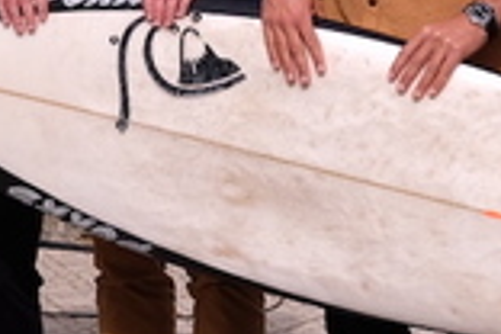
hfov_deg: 8.3
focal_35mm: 247
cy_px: 0
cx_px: 462
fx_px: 3437
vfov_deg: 5.6
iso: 100
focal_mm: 35
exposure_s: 1/1400
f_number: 4
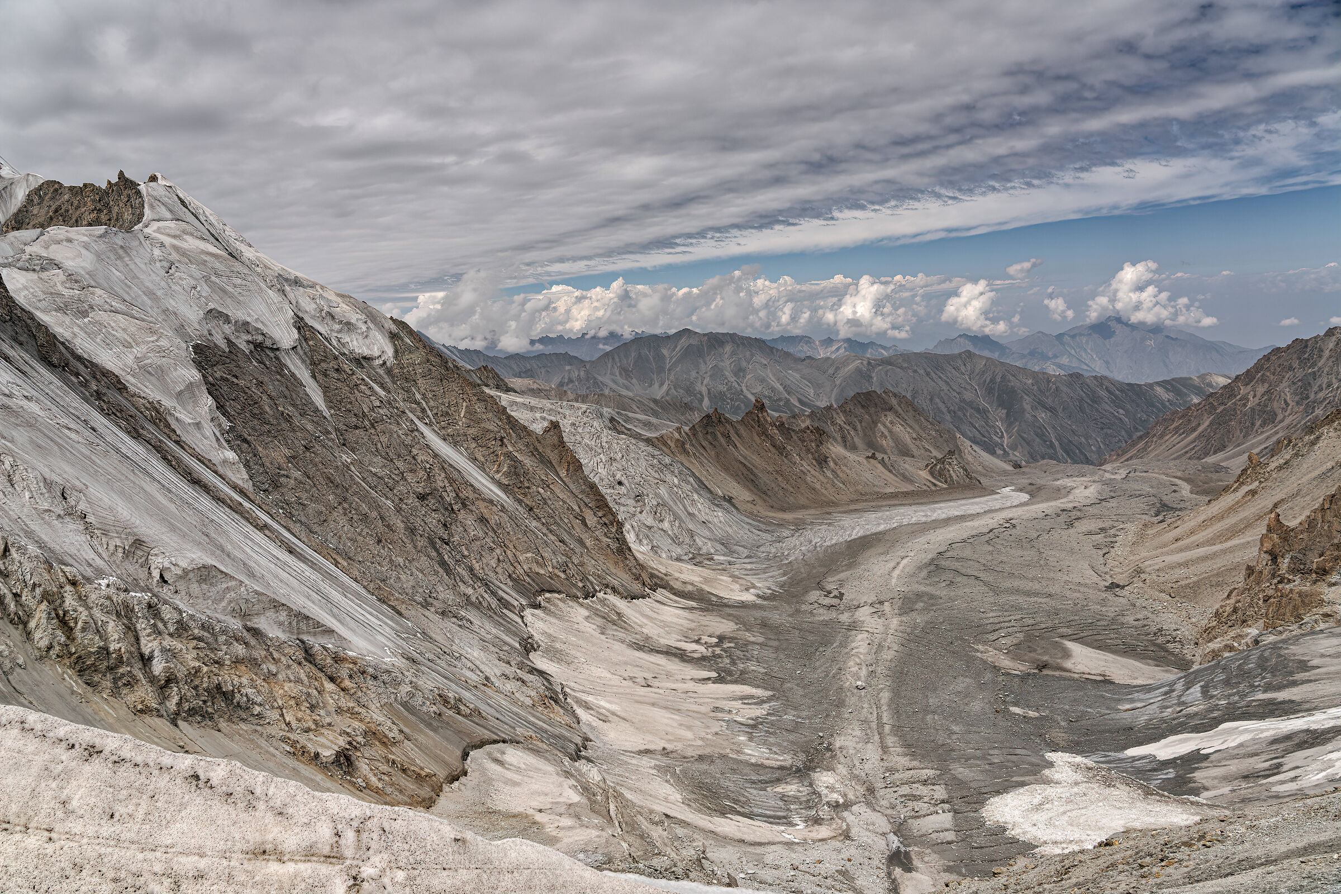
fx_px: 894
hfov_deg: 73.7
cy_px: 447
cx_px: 670
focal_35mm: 24
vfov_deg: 53.1
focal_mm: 24
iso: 100
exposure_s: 1/320
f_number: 8
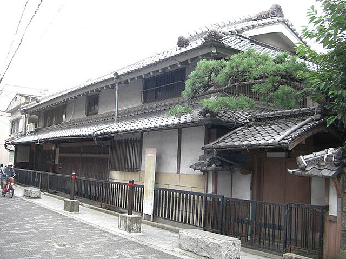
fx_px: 380
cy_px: 130
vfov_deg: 37.7
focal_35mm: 38
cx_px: 173
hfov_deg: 49.0
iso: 200
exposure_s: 1/80
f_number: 3.4
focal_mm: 6.3
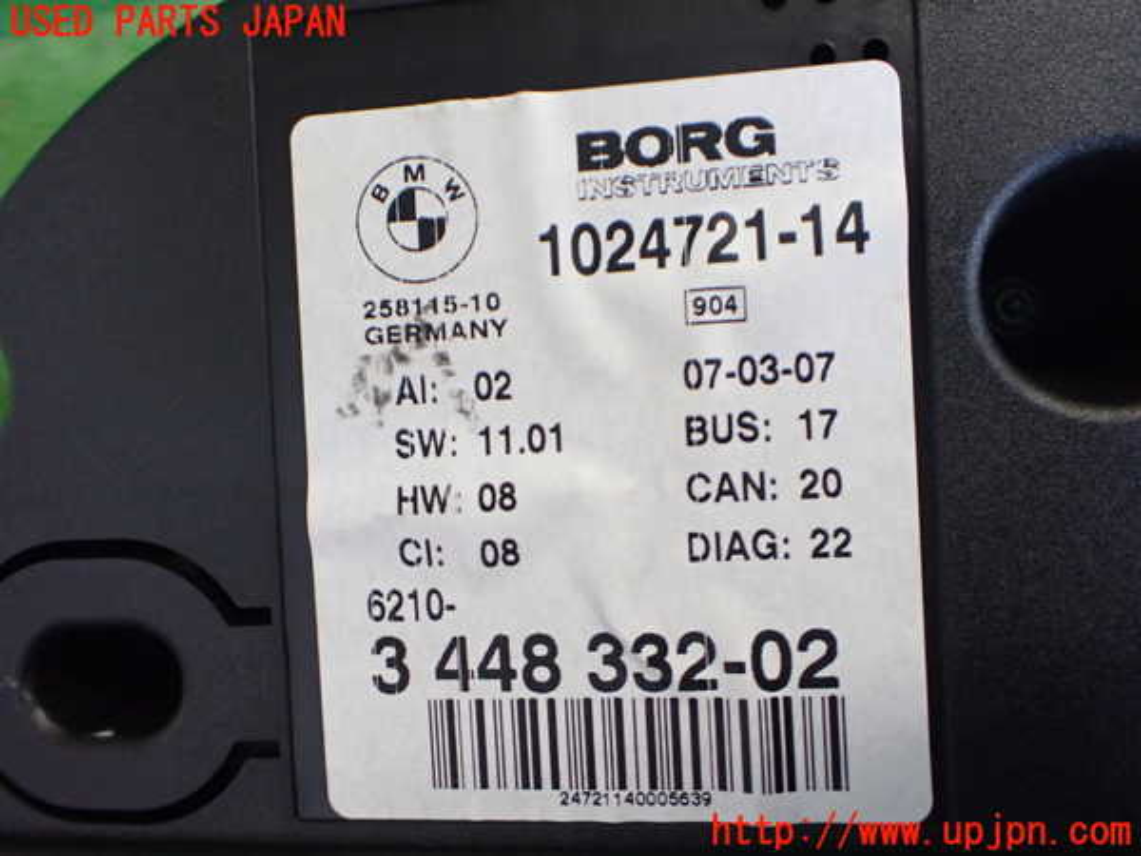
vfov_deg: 46.8
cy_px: 428
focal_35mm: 30
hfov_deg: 60.0
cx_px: 570
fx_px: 989
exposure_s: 1/125
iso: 800
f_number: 2.3
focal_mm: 5.4
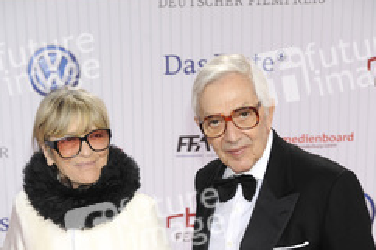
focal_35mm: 109
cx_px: 190
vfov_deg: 12.3
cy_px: 303
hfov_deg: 18.8
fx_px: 1138
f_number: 6.3
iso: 320
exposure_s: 1/160
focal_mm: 66
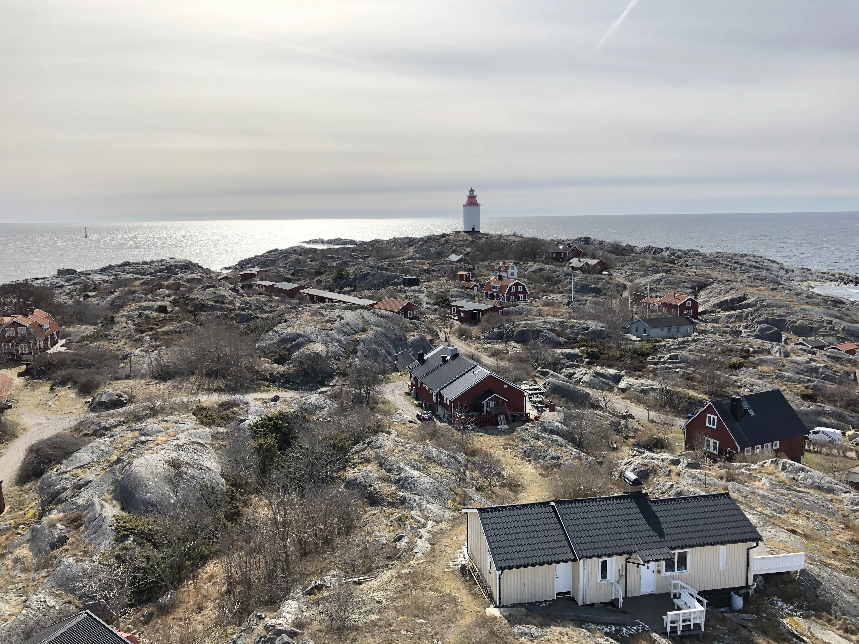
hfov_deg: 63.4
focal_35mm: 28
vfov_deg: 49.7
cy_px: 322
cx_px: 430
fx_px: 695
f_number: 1.8
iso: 20
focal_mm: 4
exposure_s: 1/1000
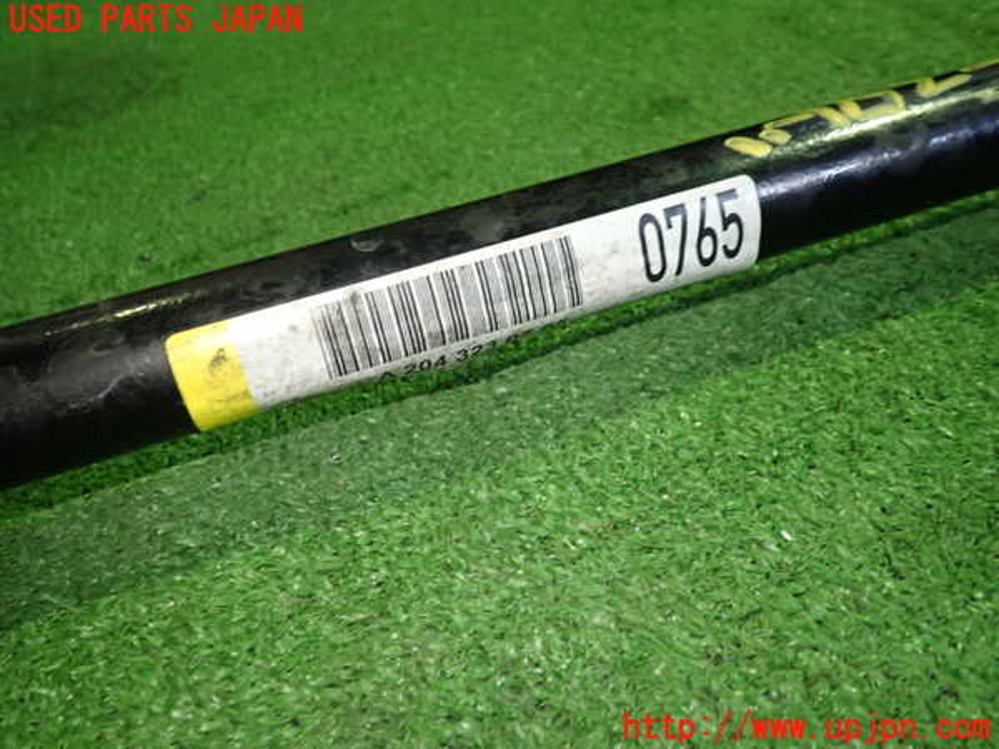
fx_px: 866
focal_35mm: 30
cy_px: 374
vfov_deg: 46.8
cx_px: 500
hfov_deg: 60.0
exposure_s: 1/30
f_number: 2.3
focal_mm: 5.4
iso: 200
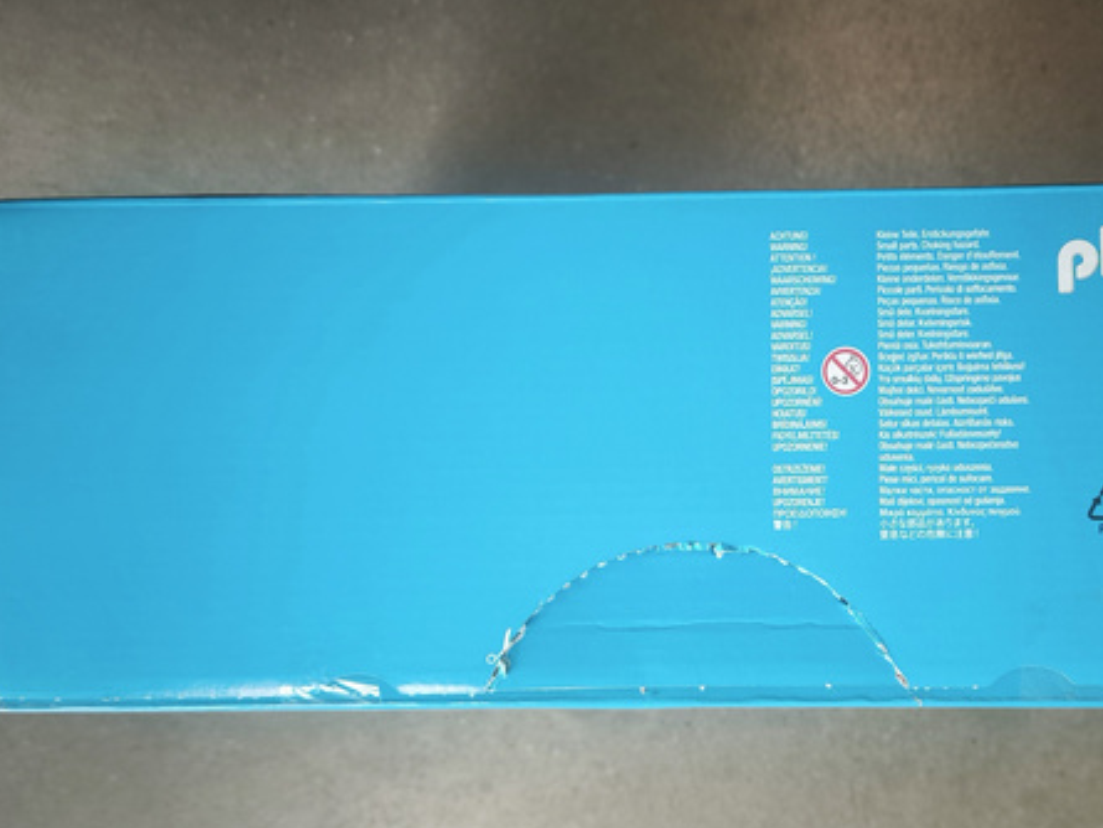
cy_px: 469
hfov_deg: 57.6
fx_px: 988
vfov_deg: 45.4
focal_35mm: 31
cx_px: 694
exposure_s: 1/100
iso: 320
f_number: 1.7
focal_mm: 5.35
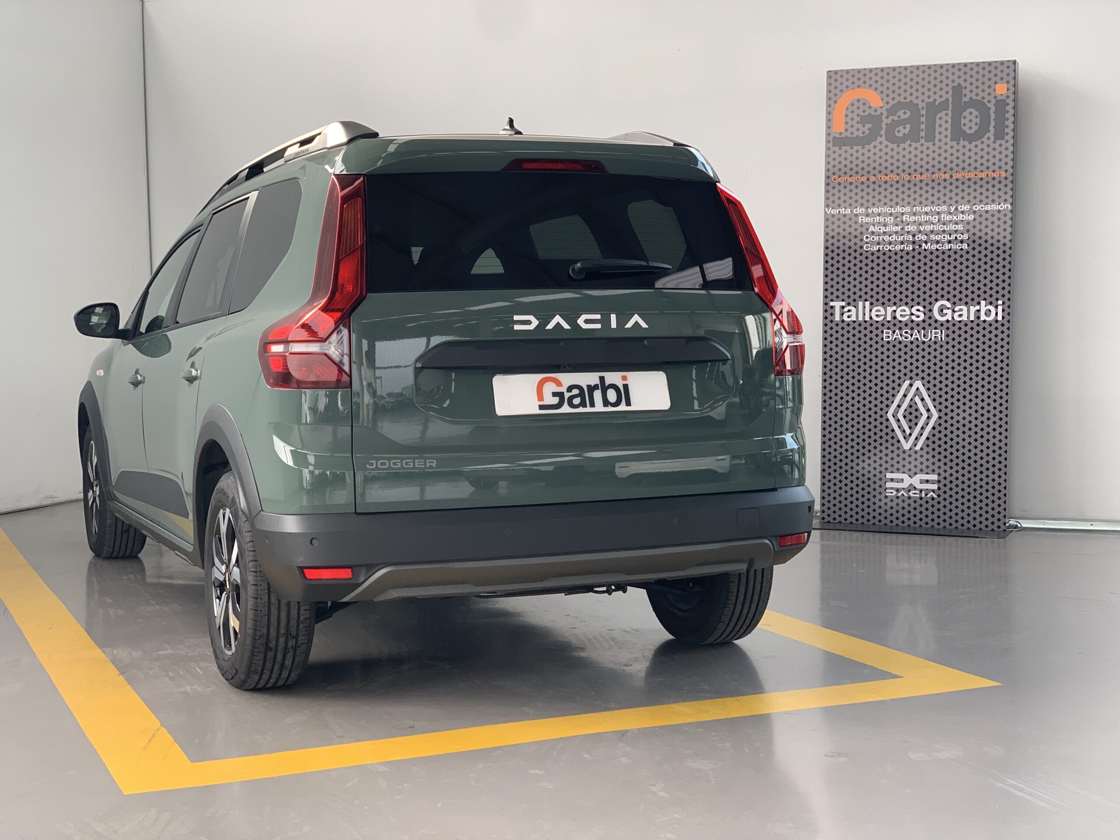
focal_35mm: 52
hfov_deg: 36.8
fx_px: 1682
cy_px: 420
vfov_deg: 28.0
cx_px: 560
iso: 64
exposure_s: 1/122
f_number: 2.4
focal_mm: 6
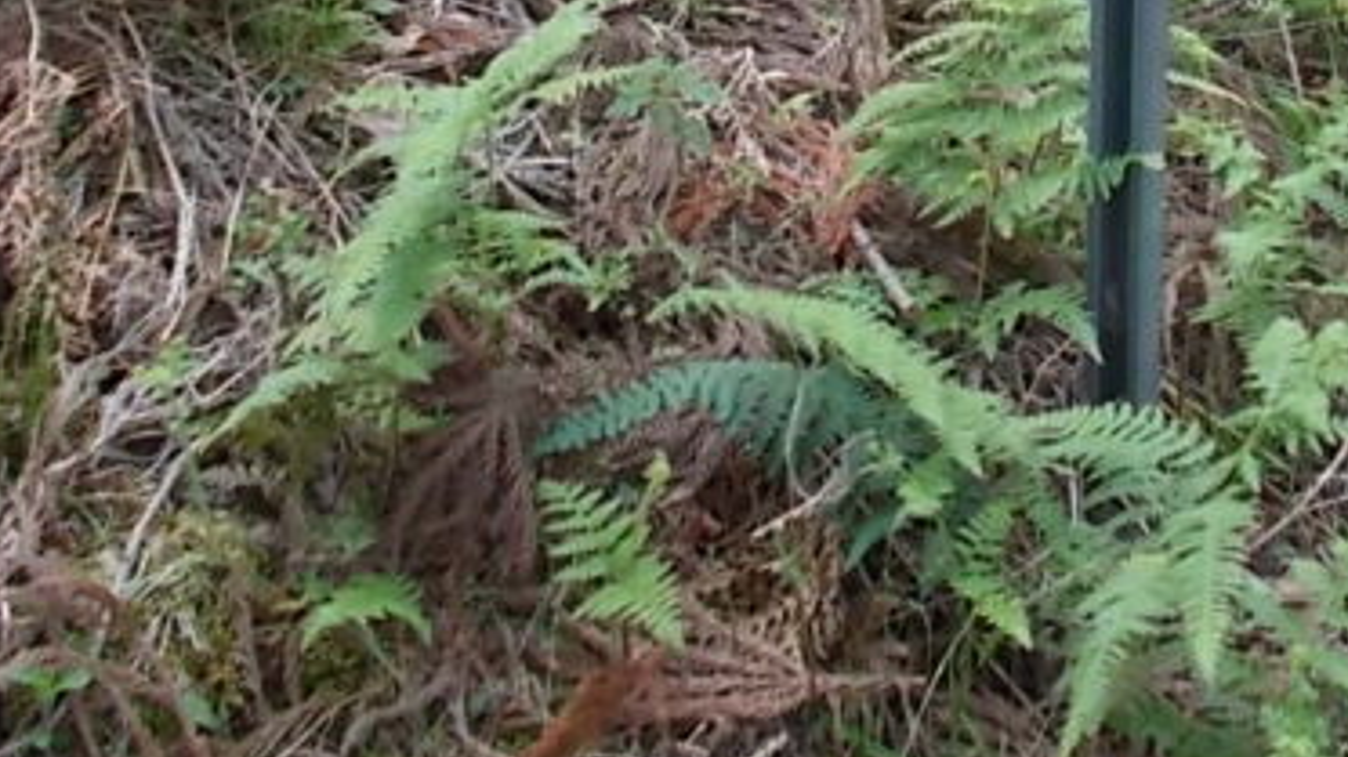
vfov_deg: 14.5
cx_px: 1058
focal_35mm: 78
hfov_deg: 26.7
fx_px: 2787
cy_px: -355
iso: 80
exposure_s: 1/100
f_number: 3.2
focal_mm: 4.6
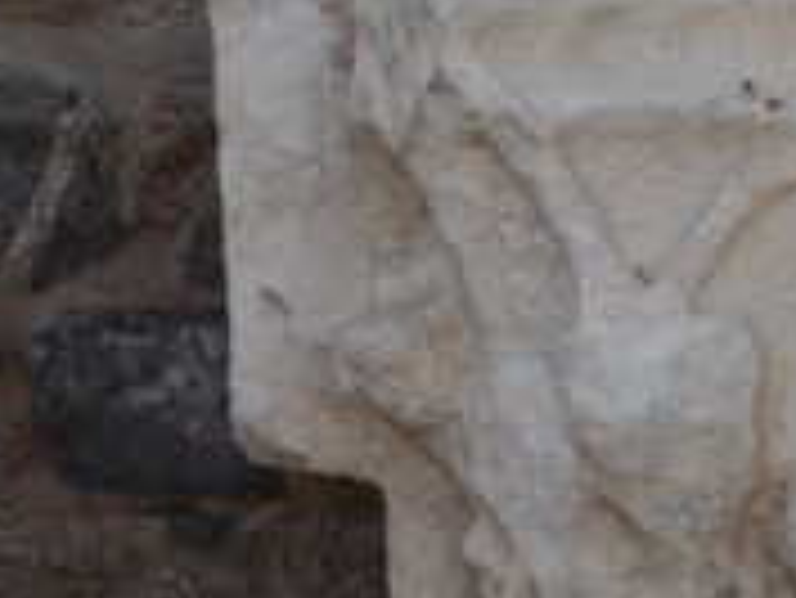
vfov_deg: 9.9
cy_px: 465
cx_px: 949
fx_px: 3452
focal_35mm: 150
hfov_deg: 12.8
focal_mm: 42
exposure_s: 1/250
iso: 200
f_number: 8
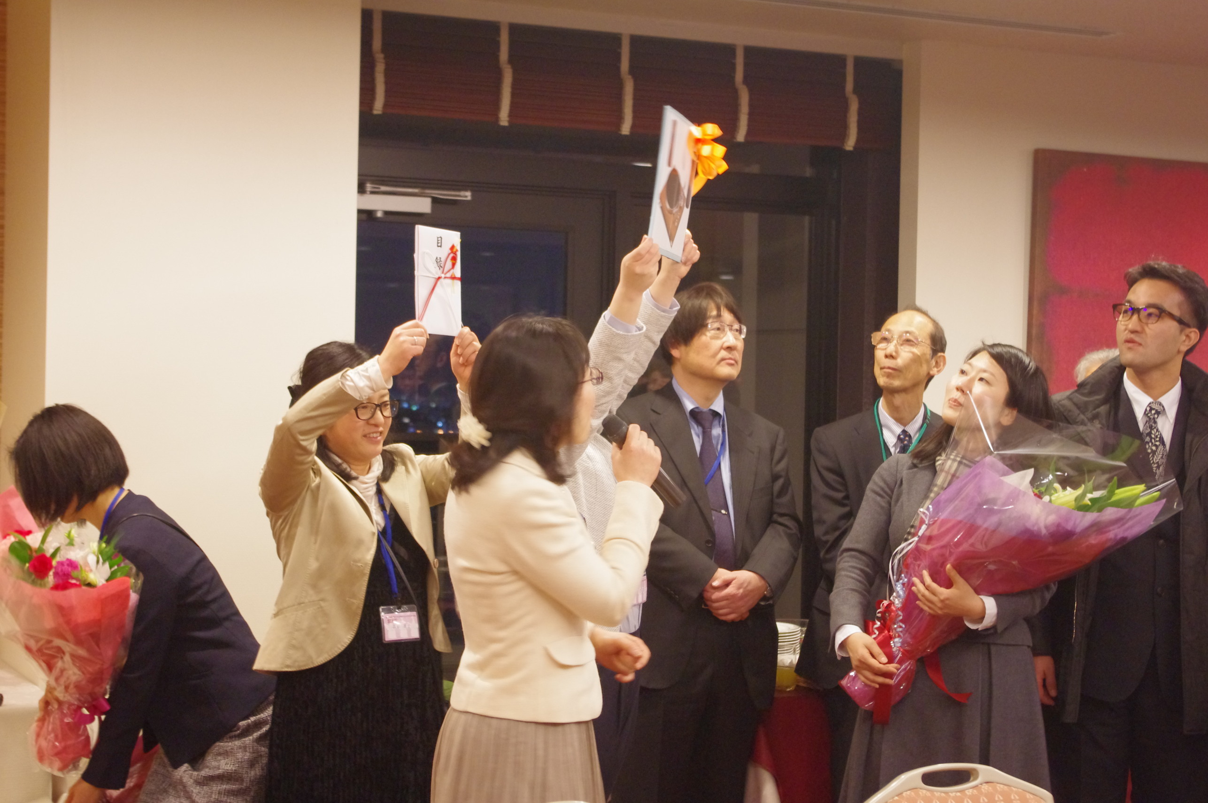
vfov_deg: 21.2
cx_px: 604
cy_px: 402
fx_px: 2145
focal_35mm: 64
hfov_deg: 31.5
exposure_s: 1/15
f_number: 4.5
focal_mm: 42.5
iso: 2000
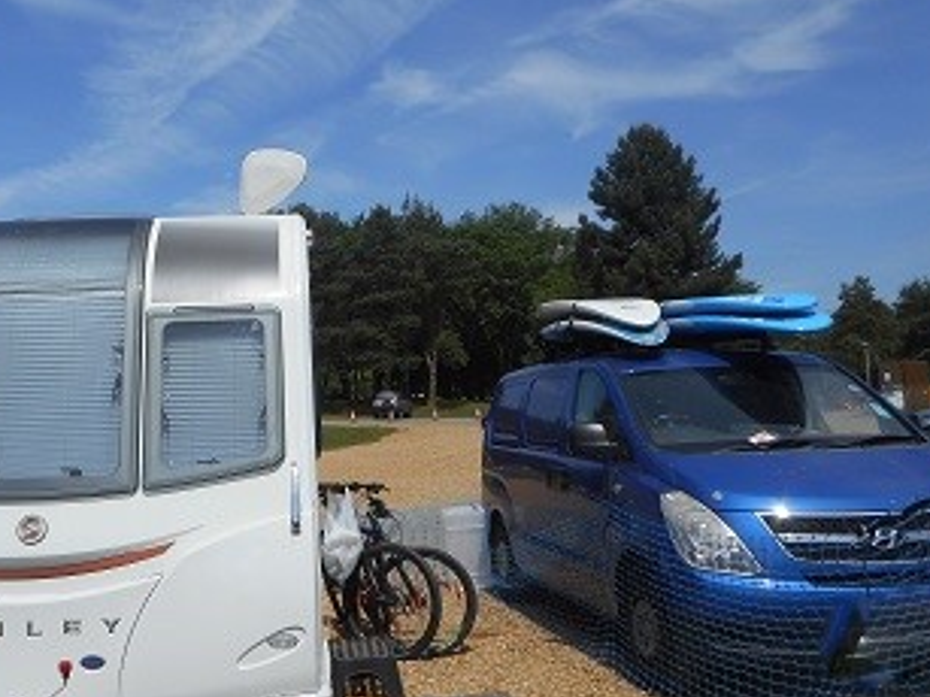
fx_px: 1128
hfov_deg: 44.1
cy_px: 271
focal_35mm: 42
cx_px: 303
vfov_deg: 34.2
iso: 80
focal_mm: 4.5
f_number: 3.7
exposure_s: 1/1250
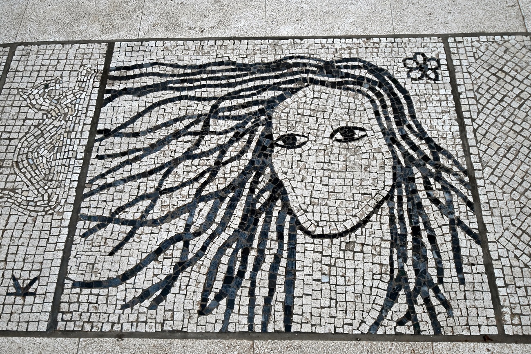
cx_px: 266
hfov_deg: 53.1
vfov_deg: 36.9
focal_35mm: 36
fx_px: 531
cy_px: 177
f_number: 4
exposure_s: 1/125
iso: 560
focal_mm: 24
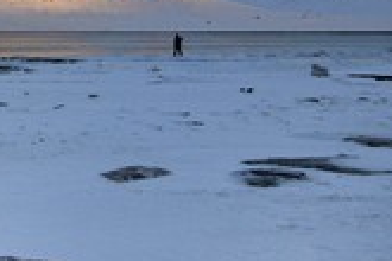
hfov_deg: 19.9
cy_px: 31
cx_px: -62
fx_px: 1056
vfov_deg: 14.0
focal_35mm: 97
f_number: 13
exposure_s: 1/125
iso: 200
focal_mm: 38
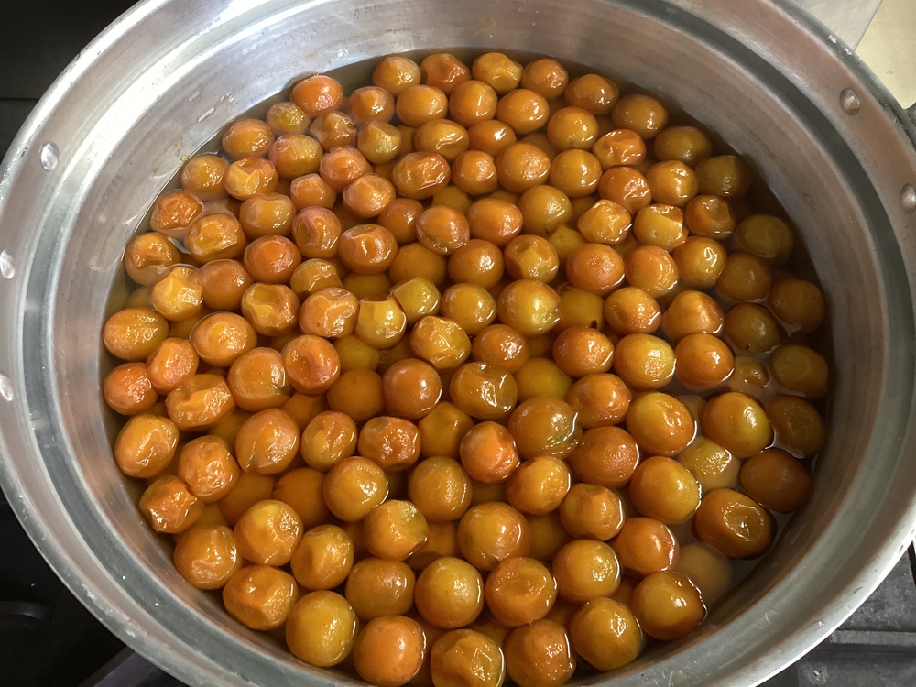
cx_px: 458
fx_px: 820
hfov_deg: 58.4
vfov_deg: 45.4
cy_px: 344
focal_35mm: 31
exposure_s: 1/50
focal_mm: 3.3
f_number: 2.4
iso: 320
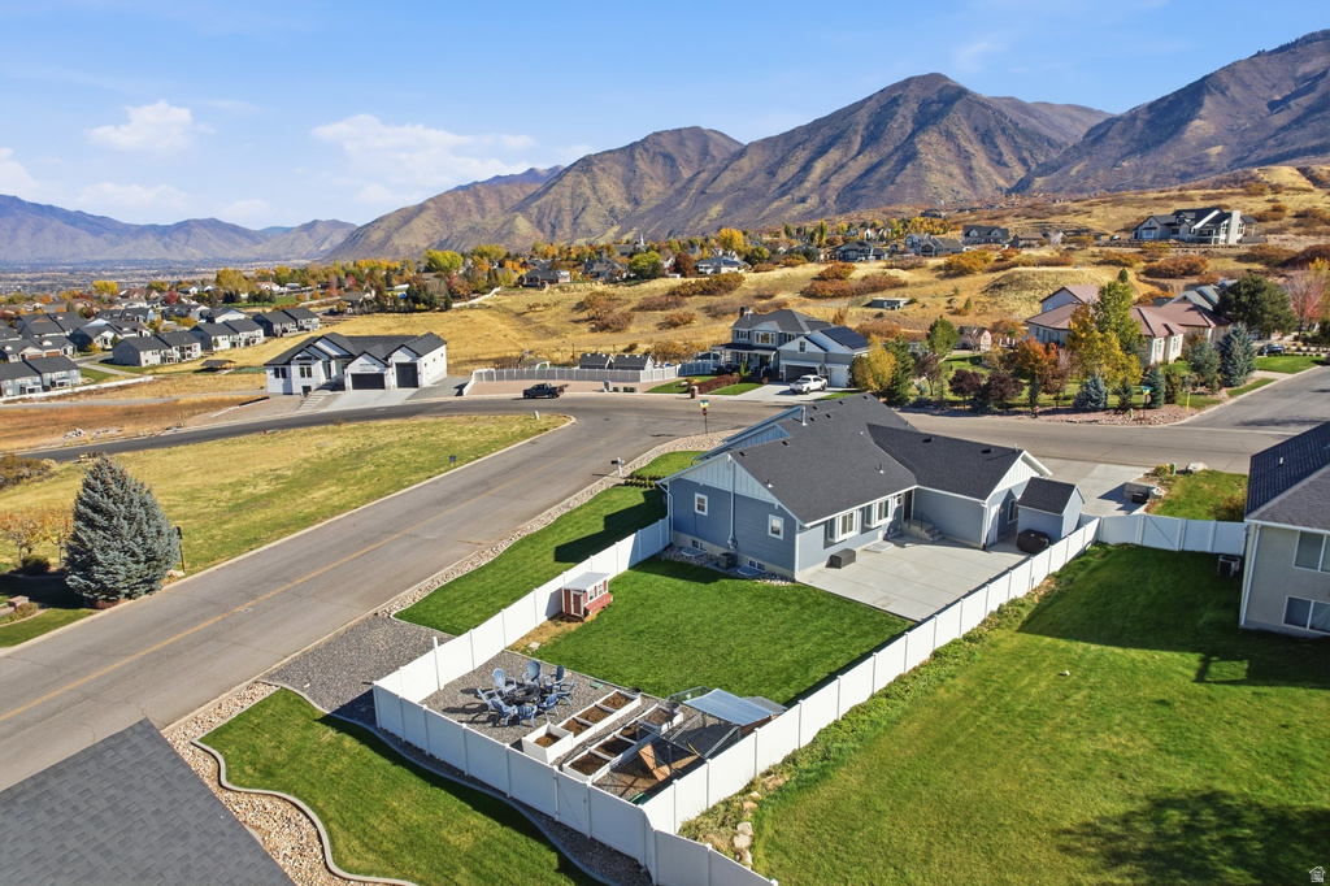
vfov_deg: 57.2
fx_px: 812
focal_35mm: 22
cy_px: 443
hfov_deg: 78.6
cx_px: 665
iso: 150
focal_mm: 8.4
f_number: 2.8
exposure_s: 1/4000
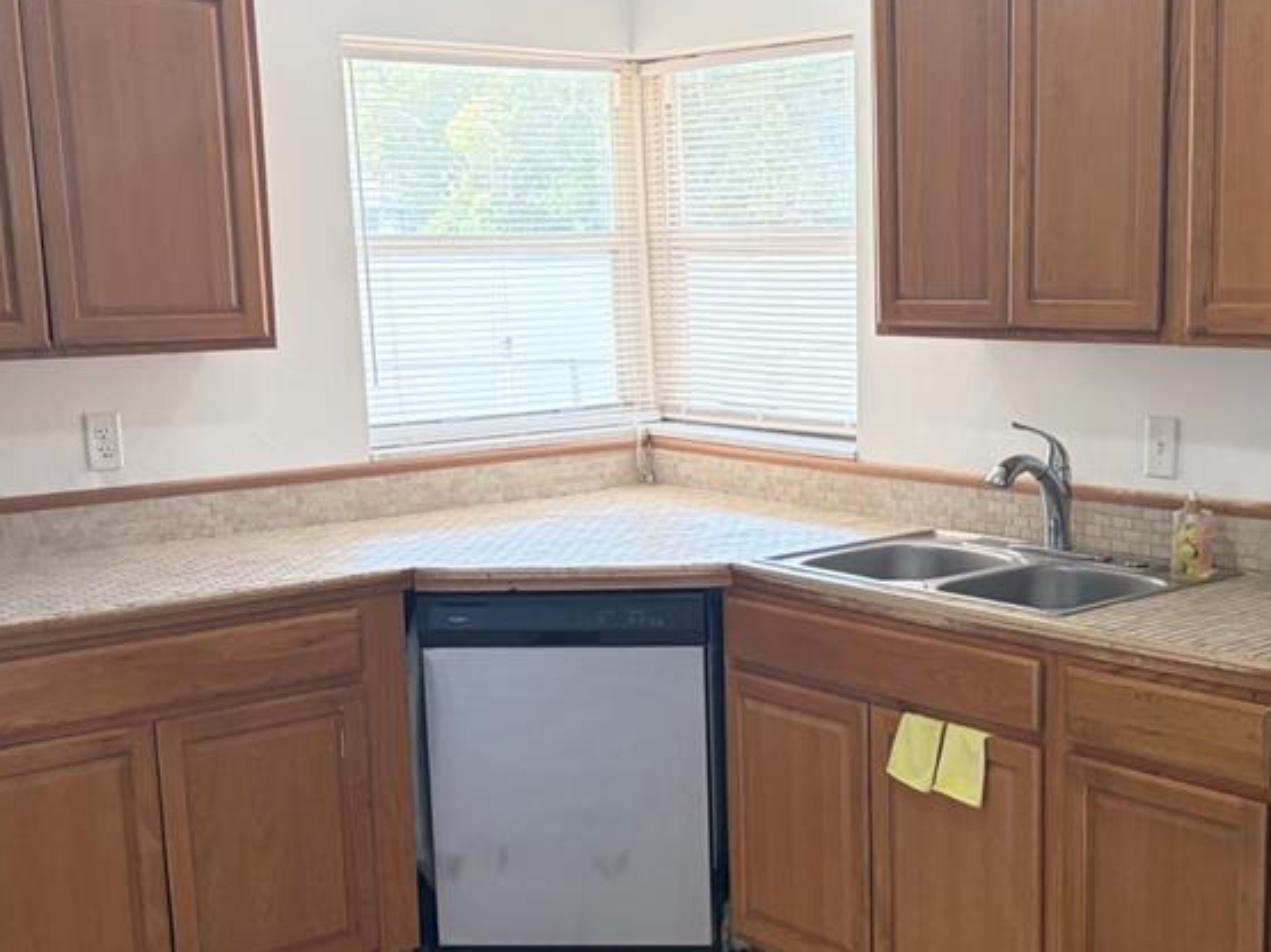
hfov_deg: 39.2
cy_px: 593
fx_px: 1762
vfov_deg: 30.1
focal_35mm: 48
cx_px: 856
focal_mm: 5.96
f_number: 1.6
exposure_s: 1/134
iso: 125
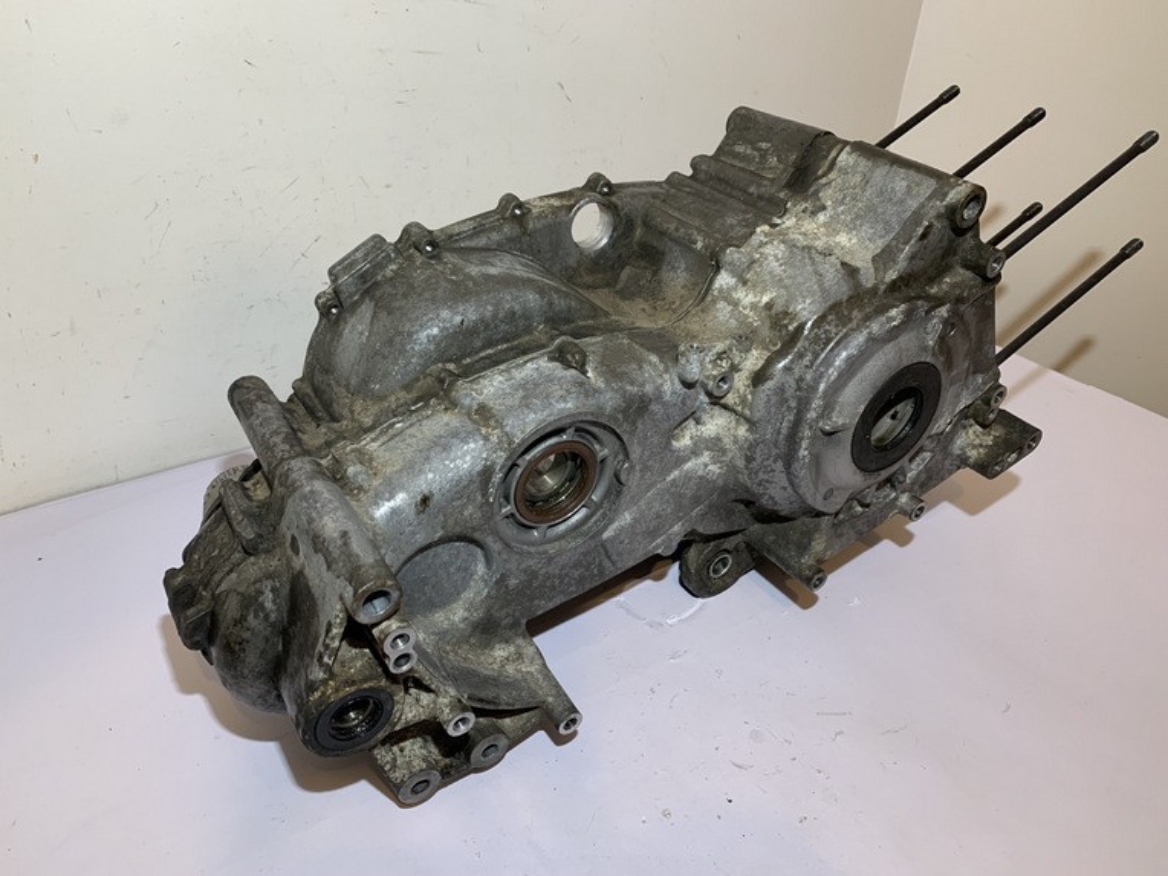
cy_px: 438
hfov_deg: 67.3
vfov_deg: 53.1
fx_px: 877
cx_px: 584
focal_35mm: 26
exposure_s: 1/100
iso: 100
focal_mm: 4.25
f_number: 1.8
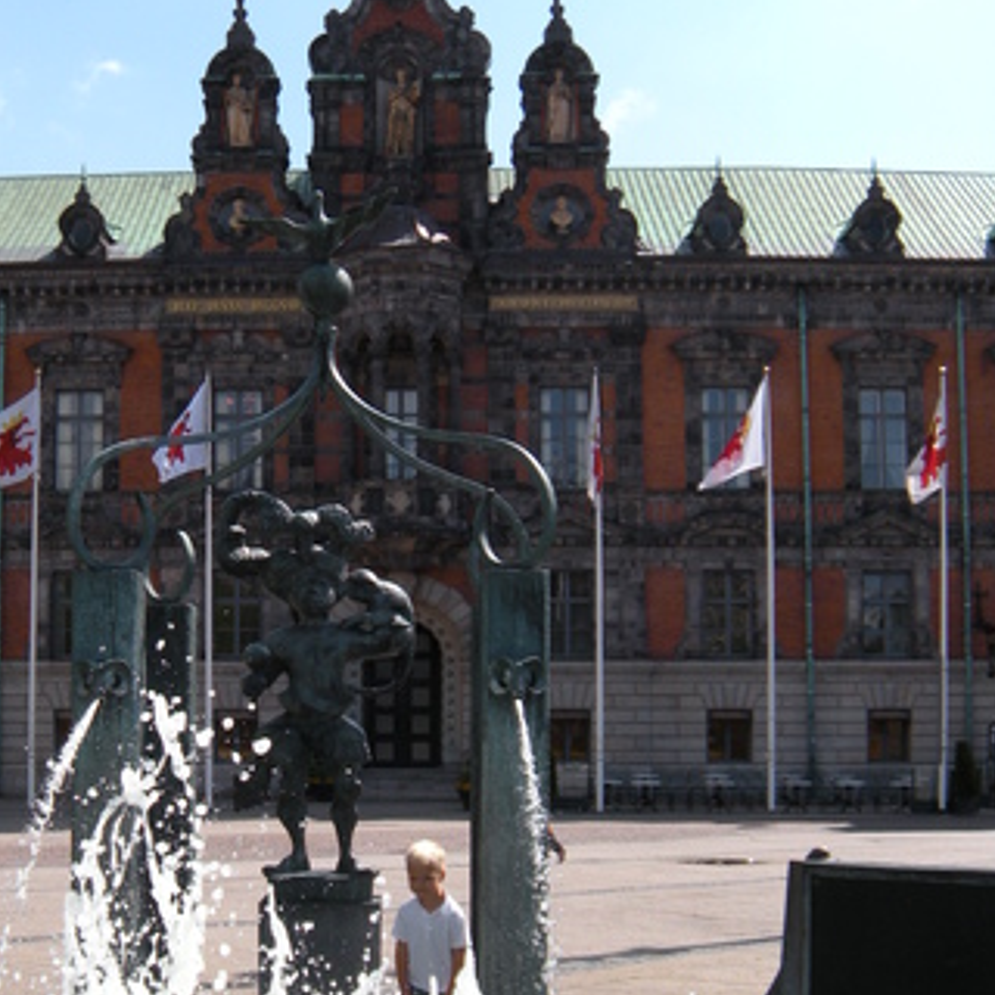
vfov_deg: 29.3
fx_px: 1886
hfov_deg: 29.3
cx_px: 317
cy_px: 665
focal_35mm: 58
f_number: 3.8
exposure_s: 1/573
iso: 64
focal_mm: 5.9
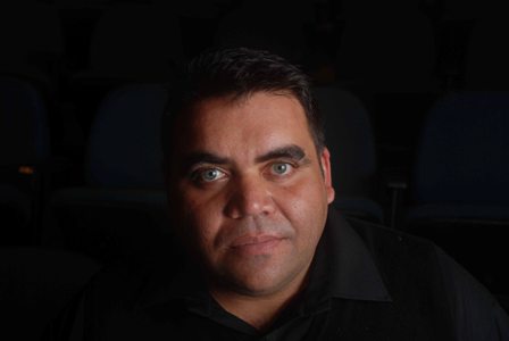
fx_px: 680
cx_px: 254
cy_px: 170
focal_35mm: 48
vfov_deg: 28.2
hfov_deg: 41.1
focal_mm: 32
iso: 200
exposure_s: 1/60
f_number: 4.2
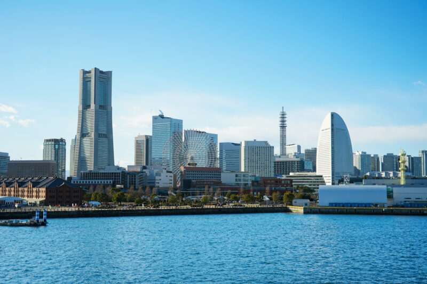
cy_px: 142
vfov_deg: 29.9
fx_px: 534
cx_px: 214
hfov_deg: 43.6
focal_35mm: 45
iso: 100
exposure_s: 1/500
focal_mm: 45
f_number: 4.5
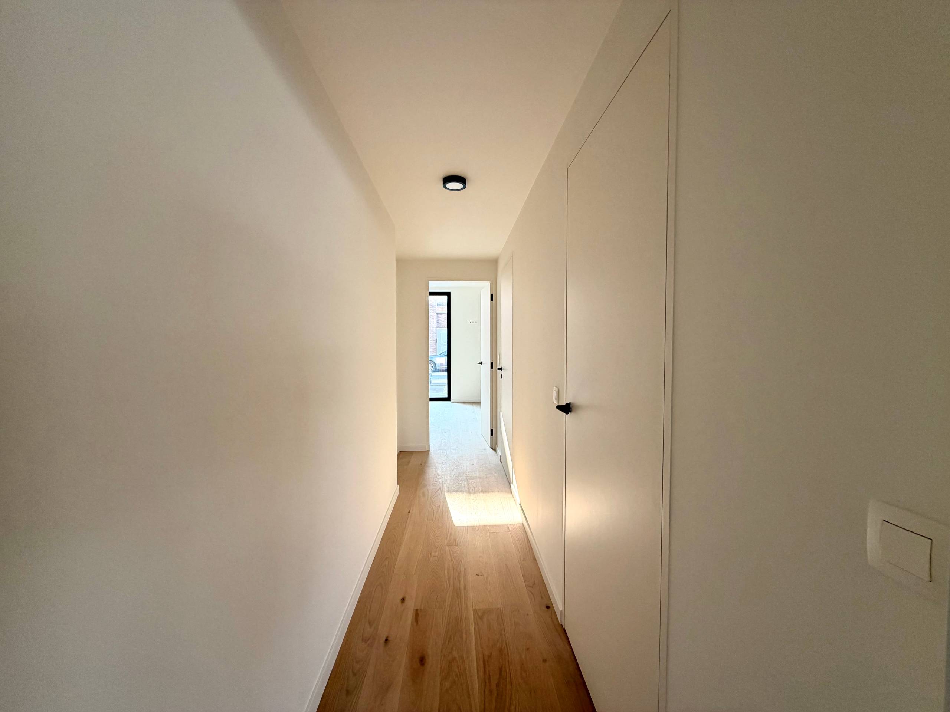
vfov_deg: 85.7
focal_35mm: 14
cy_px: 356
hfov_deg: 102.1
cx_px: 475
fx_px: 384
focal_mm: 2.22
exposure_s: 1/121
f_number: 2.2
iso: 160
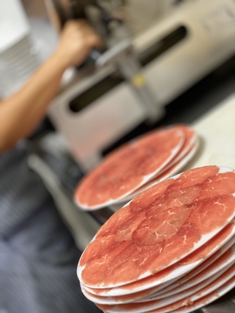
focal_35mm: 52
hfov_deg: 28.0
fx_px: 471
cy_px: 156
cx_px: 118
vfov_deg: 36.8
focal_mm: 6
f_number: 2
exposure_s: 1/40
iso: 250
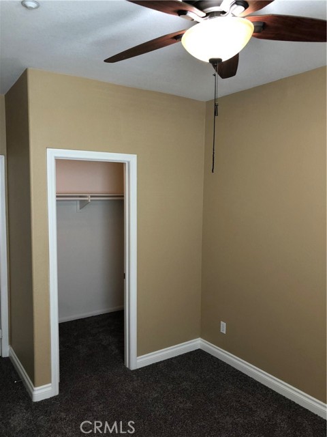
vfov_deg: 63.4
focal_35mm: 28
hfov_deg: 49.7
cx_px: 164
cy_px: 218
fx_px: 353
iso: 32
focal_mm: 3.99
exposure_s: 1/24
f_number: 1.8
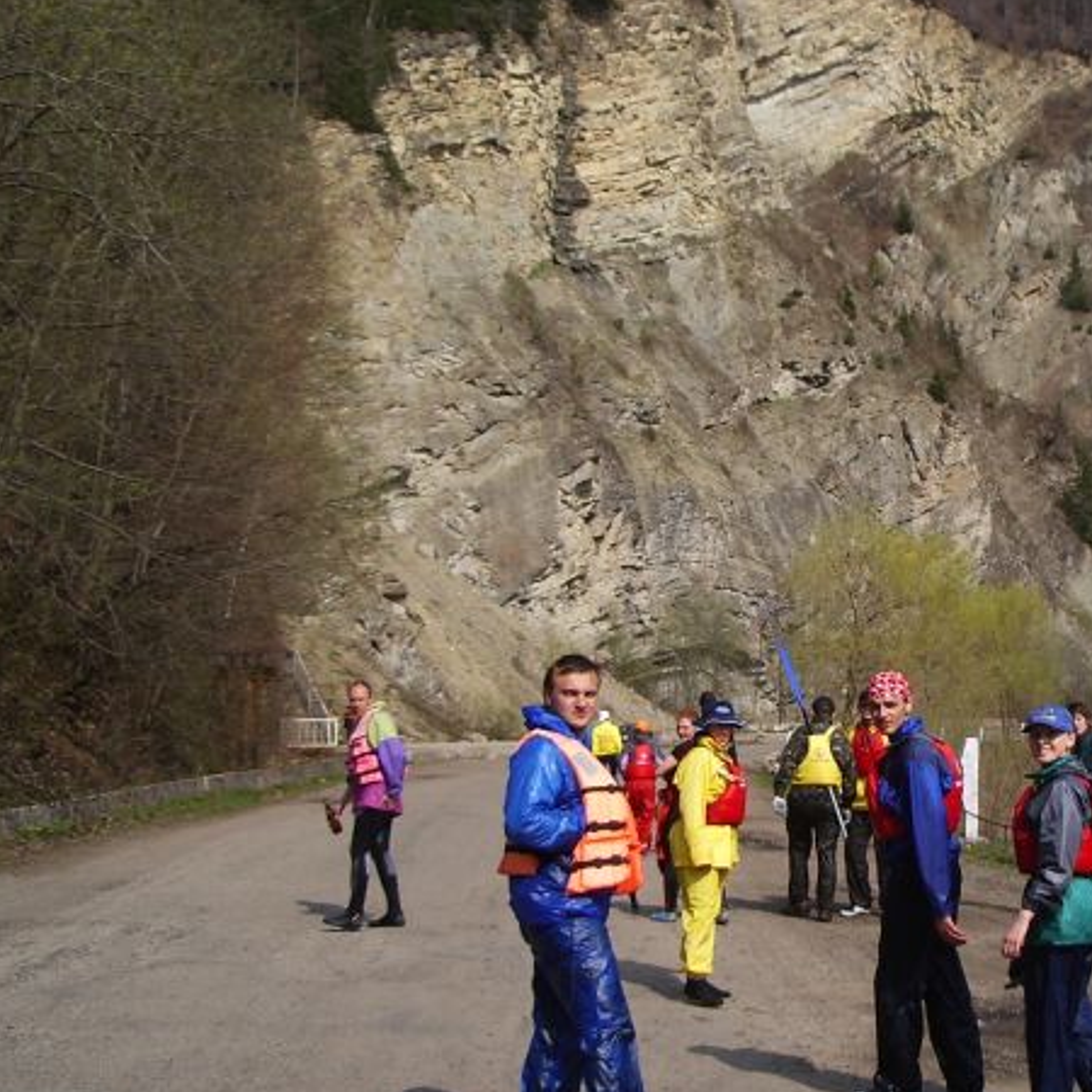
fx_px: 1963
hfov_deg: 30.7
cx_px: 791
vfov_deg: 31.0
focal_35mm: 55
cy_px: 641
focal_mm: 5.8
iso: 50
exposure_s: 1/500
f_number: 4.3
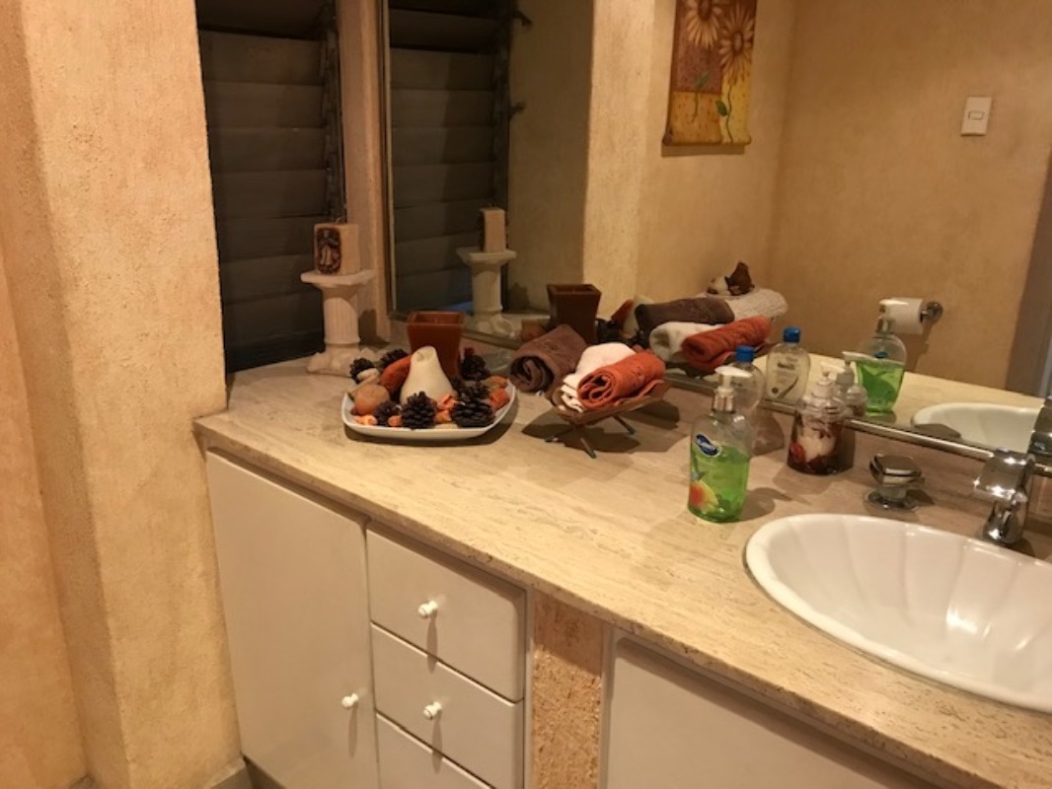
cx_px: 526
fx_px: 851
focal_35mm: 28
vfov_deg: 49.8
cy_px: 394
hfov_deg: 63.4
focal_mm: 3.99
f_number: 1.8
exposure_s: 1/15
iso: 80
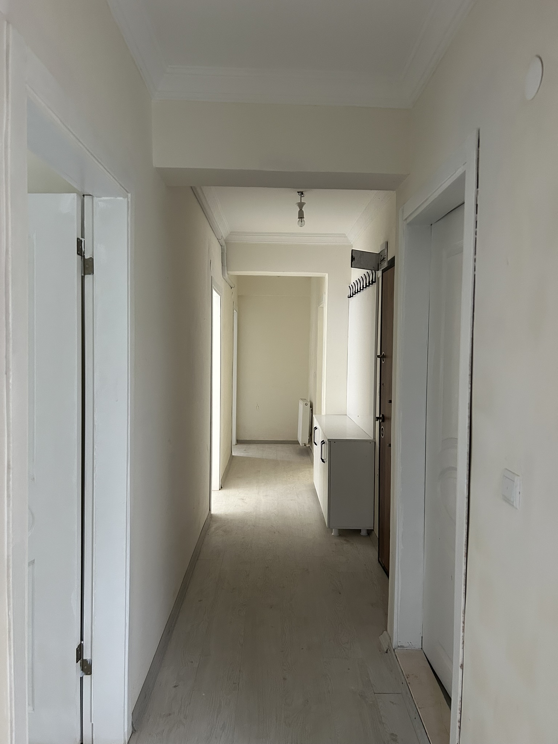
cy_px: 372
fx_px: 559
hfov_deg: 53.1
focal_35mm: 26
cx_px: 279
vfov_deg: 67.3
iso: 250
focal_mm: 5.7
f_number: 1.5
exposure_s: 1/50
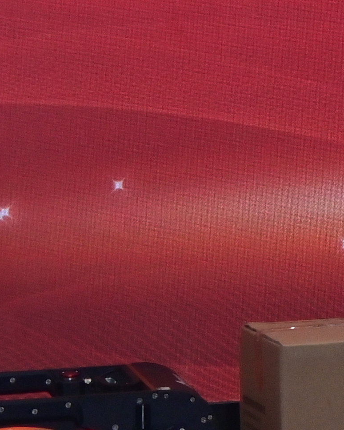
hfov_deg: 3.7
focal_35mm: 405
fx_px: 5156
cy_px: -246
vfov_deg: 4.7
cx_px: 1142
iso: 400
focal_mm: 50
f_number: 6.3
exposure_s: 1/125
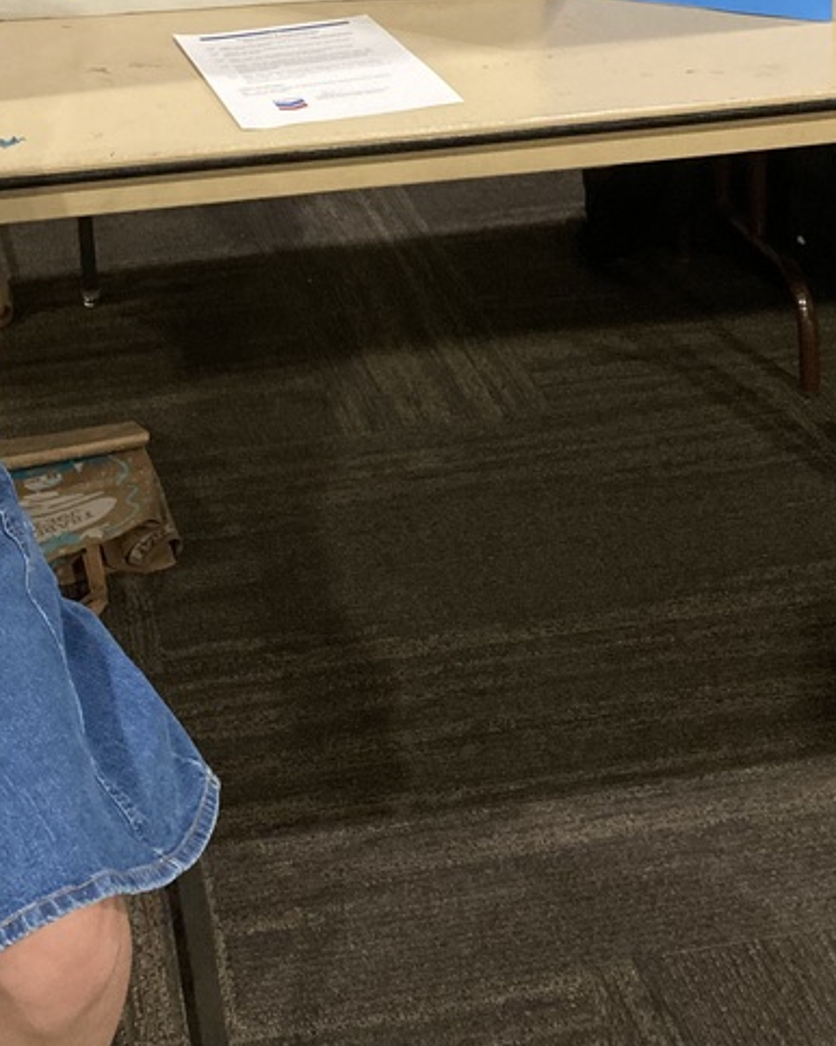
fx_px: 1795
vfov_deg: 29.7
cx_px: 186
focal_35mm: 58
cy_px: -58
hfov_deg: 25.8
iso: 250
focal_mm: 3.99
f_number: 1.8
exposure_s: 1/60
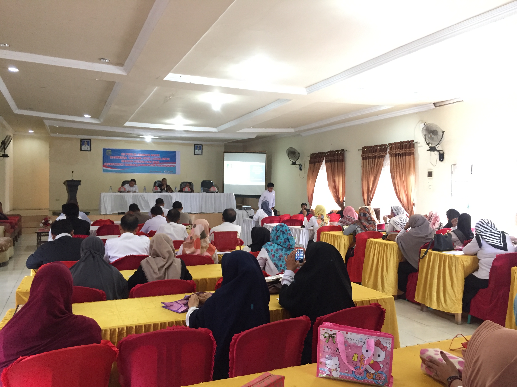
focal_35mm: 29
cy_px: 194
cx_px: 258
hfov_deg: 61.7
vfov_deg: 48.2
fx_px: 433
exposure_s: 1/33
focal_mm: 4.15
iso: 250
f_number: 2.2
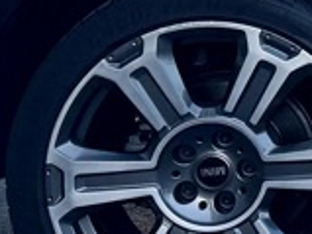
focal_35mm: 176
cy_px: -201
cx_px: 869
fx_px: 1585
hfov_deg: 9.4
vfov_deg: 8.1
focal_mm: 6.76
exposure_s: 1/802
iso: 80
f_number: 1.78
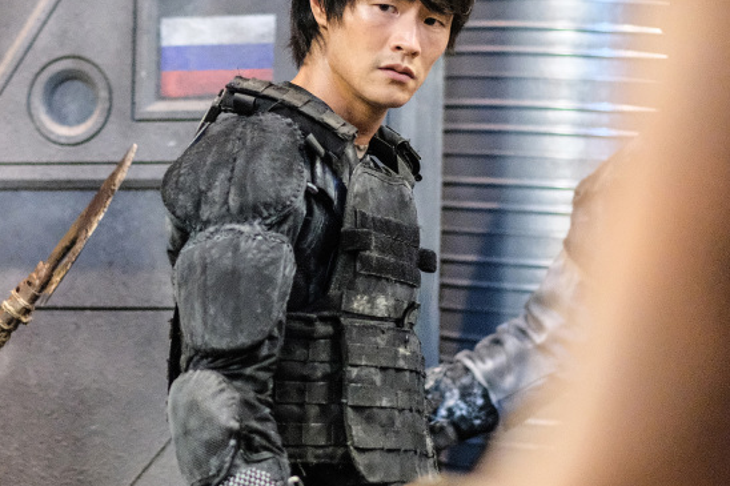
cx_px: 176
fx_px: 3730
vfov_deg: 7.5
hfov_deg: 11.2
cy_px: 240
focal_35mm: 184
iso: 8000
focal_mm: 56
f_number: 1.4
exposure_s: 1/125
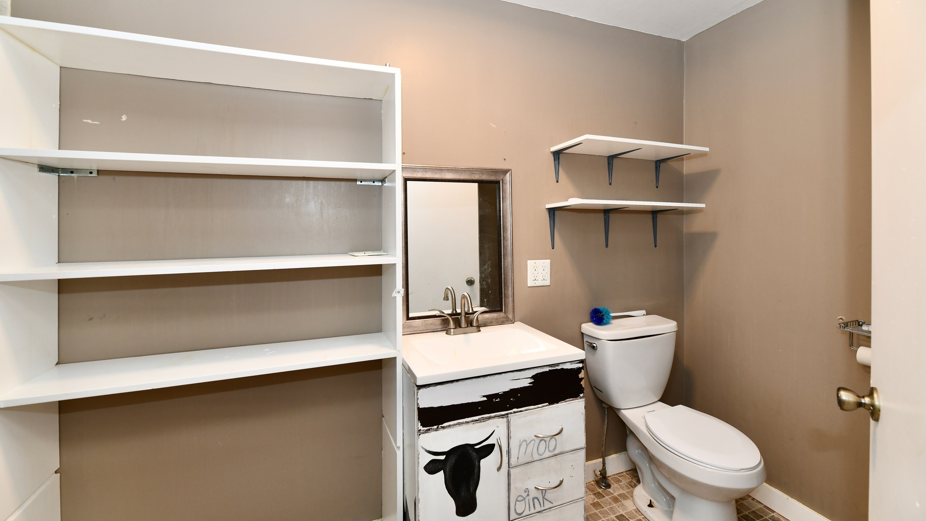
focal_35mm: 15
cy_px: 239
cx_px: 456
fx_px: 368
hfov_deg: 103.0
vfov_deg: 70.4
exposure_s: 1/60
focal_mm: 14
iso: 640
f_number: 6.3
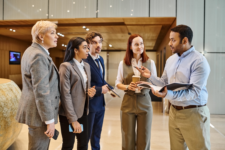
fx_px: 219
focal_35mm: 35
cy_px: 75
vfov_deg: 37.8
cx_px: 112
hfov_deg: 54.4
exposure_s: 1/200
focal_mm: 35
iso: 800
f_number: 2.8
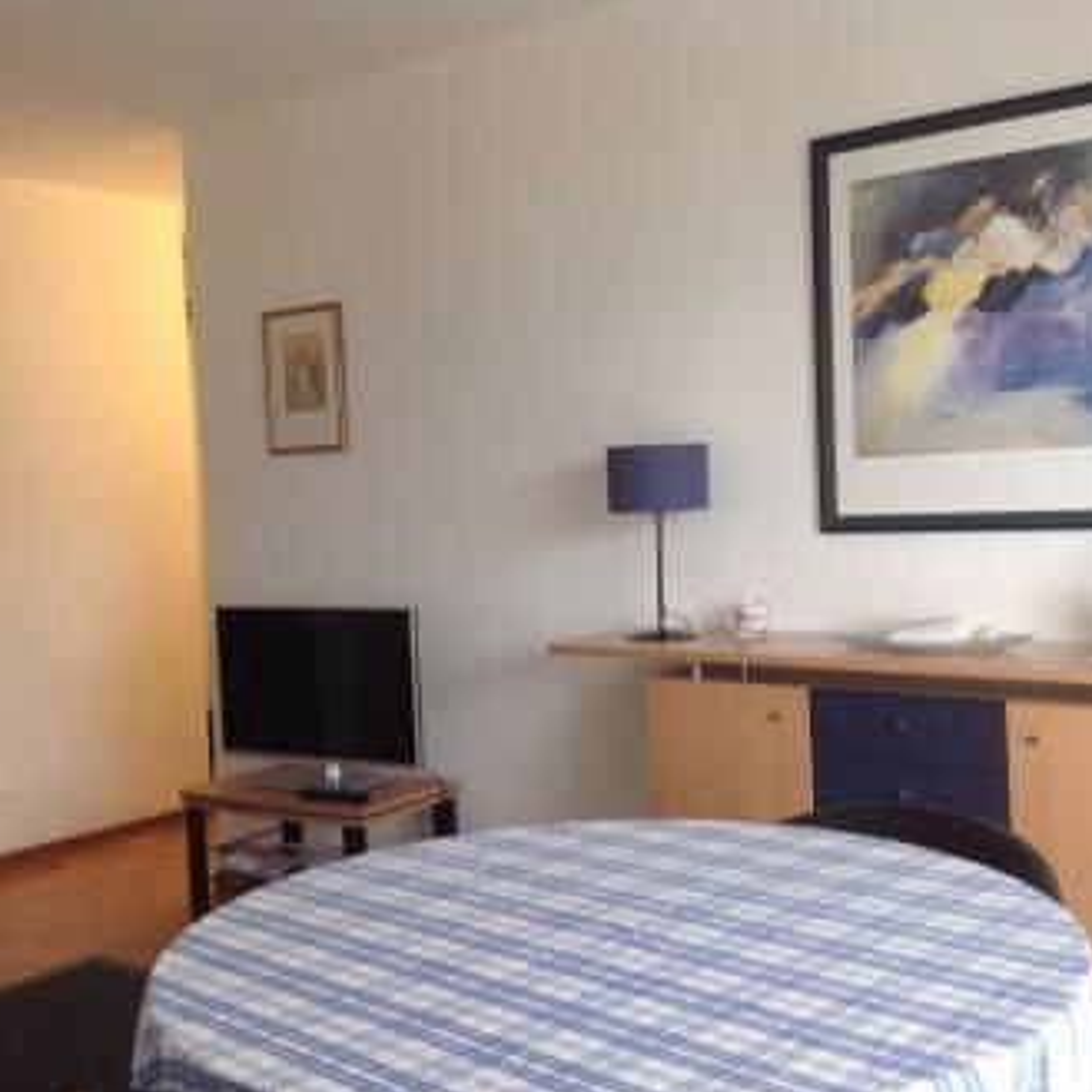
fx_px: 1499
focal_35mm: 42
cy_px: 548
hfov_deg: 40.0
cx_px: 581
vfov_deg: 40.0
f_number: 2.4
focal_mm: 4.28
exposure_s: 1/15
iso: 80
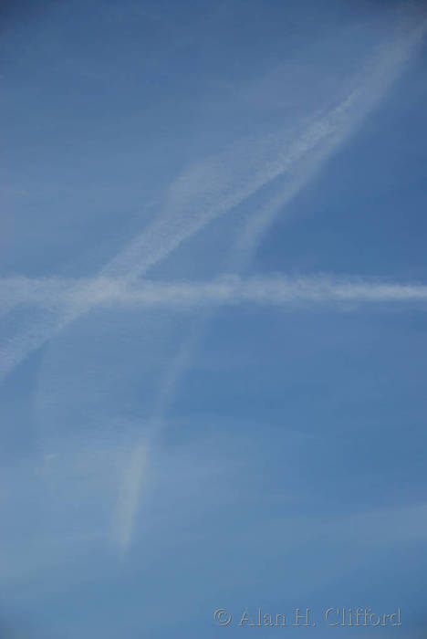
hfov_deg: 13.1
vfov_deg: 19.4
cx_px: 214
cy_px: 320
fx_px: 1864
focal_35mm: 105
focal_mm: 70
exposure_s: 1/500
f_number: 5.6
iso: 100
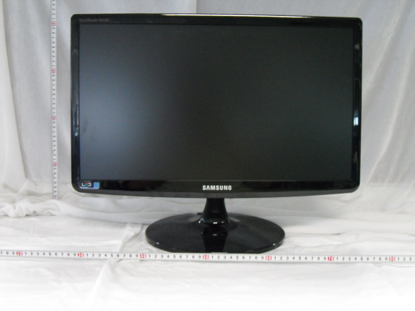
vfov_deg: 31.5
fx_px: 551
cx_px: 208
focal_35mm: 46
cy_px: 156
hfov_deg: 41.2
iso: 480
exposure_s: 1/15
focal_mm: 8.2
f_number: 3.8
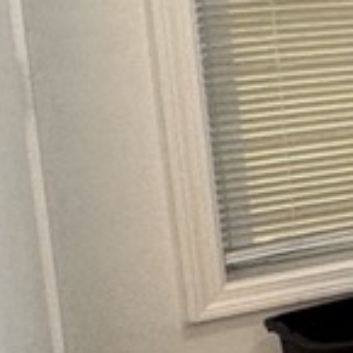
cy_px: 15
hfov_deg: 8.3
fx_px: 1258
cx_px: 1395
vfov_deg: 15.7
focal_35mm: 109
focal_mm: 2.22
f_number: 2.2
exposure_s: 1/60
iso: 160
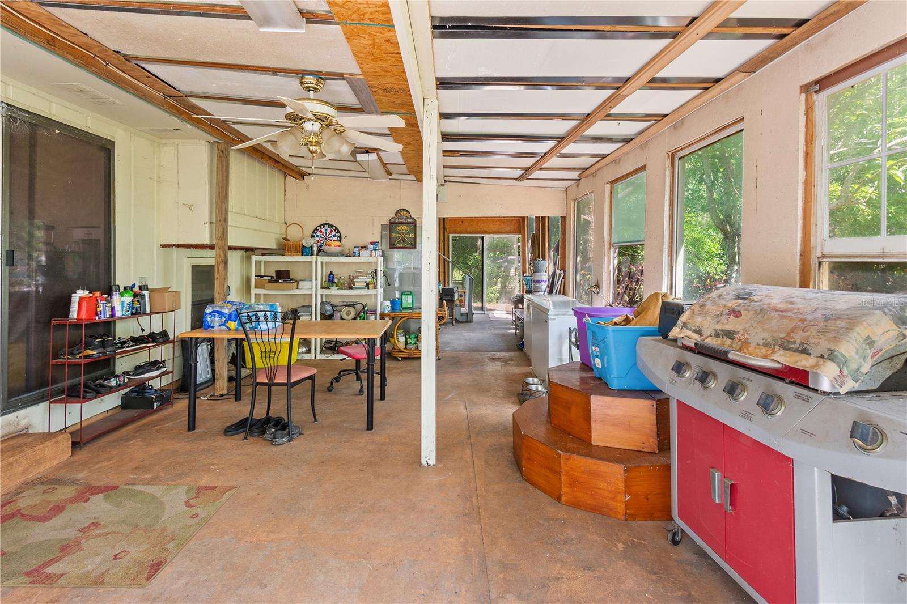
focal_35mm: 15
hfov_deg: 100.4
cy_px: 302
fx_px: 378
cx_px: 454
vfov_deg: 77.3
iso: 100
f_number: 10
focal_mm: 10
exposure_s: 1
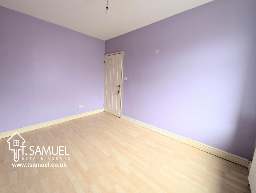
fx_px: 96
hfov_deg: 106.0
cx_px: 121
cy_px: 90
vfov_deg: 90.0
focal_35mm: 13
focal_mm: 2.23
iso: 45
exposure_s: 1/19.6
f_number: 1.95
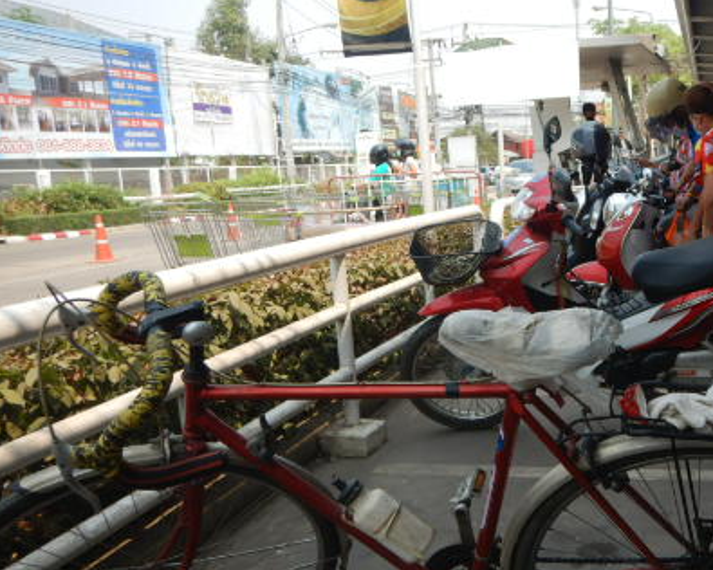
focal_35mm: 38
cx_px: 561
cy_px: 298
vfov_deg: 39.1
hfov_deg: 45.7
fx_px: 802
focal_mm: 4.3
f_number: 2.8
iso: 125
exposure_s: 1/1000
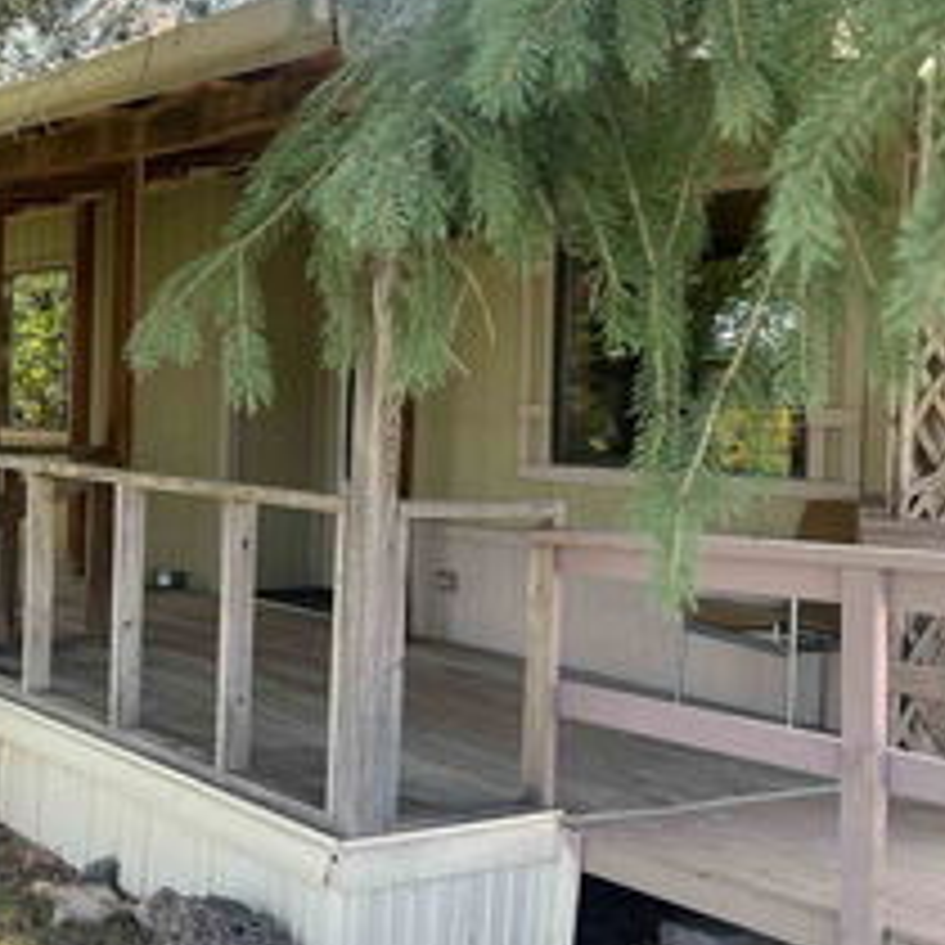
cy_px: 441
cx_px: 14
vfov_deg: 30.5
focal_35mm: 56
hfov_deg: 28.8
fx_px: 1730
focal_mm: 5.7
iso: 40
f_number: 1.5
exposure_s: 1/258
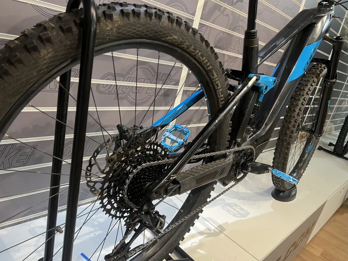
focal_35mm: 26
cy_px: 130
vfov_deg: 53.1
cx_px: 174
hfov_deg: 67.3
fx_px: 261
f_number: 1.5
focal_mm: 5.7
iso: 100
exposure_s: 1/50
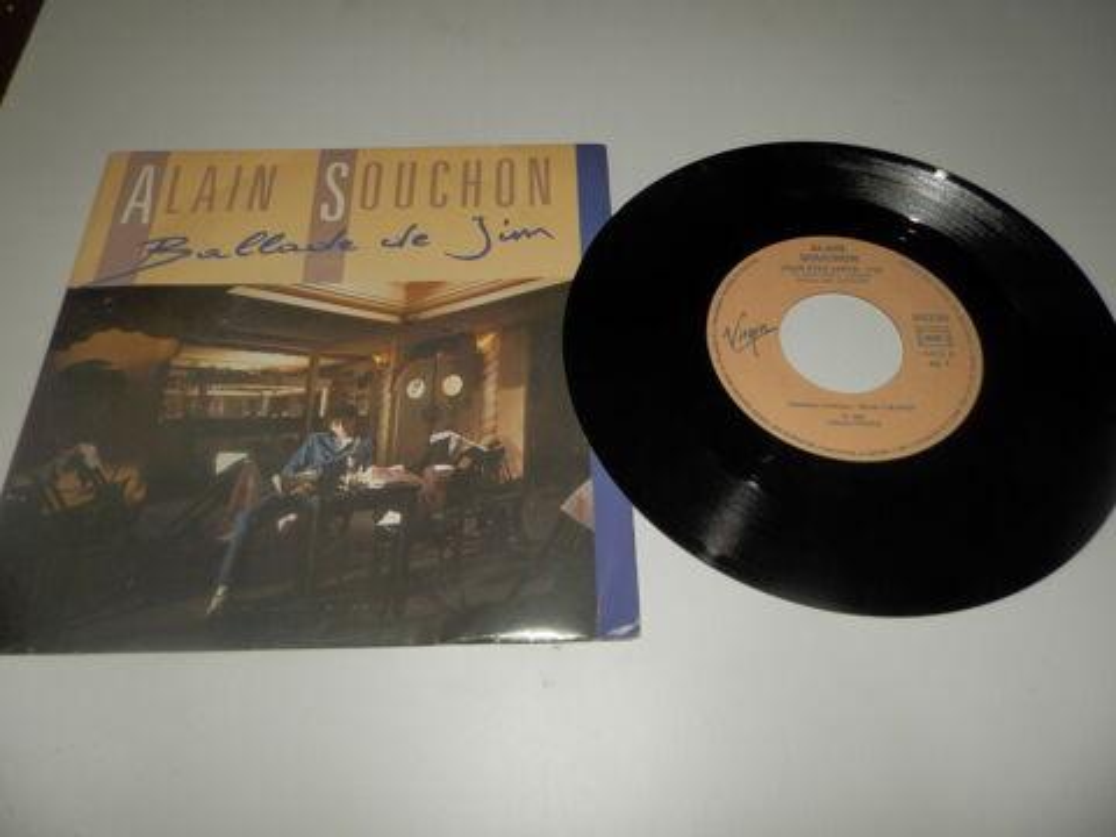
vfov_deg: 54.9
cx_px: 558
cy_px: 418
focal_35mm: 25
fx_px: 806
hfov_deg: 69.4
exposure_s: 1/30
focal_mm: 4.5
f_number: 8.7
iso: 100
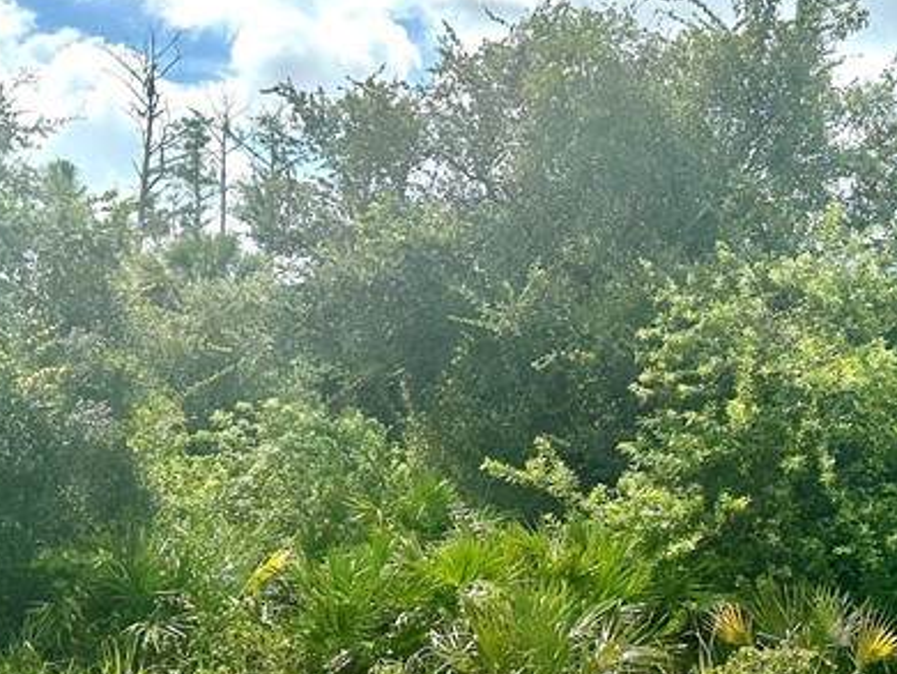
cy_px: 338
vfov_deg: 23.3
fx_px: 1634
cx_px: 626
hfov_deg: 30.4
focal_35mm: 63
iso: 80
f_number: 1.78
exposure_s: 1/10753
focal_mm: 6.86
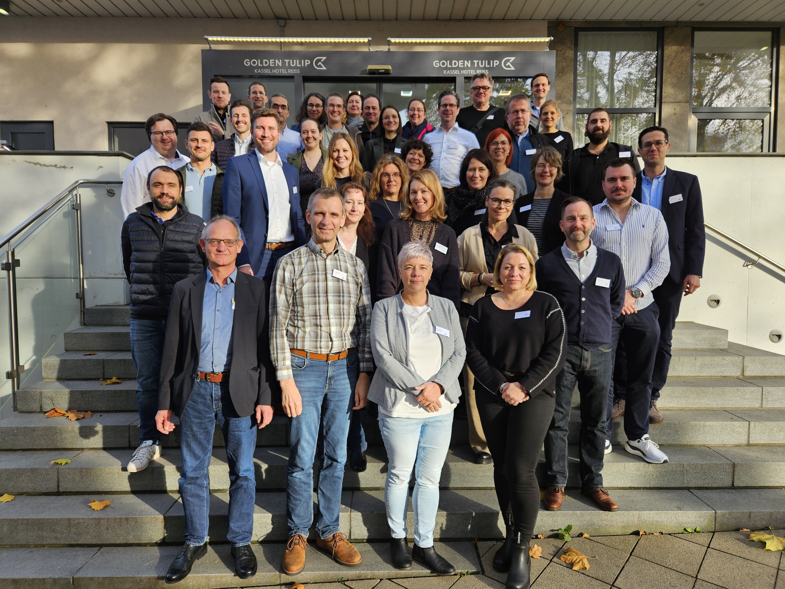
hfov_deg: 73.9
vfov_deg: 58.9
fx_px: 522
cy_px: 294
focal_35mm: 23
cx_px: 392
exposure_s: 1/315
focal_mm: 5.4
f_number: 1.8
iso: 25
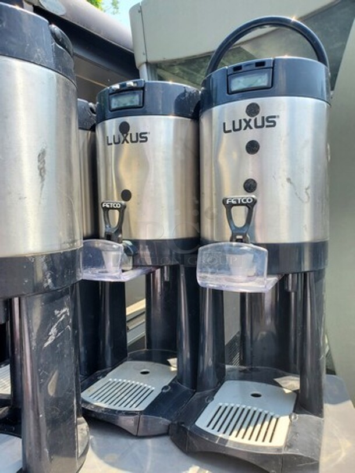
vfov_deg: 67.3
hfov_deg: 53.1
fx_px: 355
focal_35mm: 26
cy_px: 236
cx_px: 178
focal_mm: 4.3
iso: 50
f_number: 2.4
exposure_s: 1/437
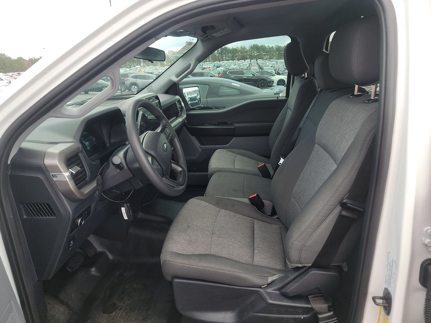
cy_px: 162
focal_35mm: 24
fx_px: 299
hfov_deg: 71.6
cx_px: 216
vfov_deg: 56.8
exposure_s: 1/119
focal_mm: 6.7
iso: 71
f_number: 1.8
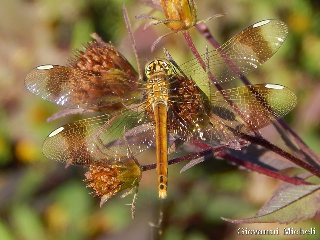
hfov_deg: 13.9
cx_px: 160
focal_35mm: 142
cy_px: 120
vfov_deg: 10.4
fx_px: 1313
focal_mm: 25.3
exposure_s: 1/400
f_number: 4.9
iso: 125
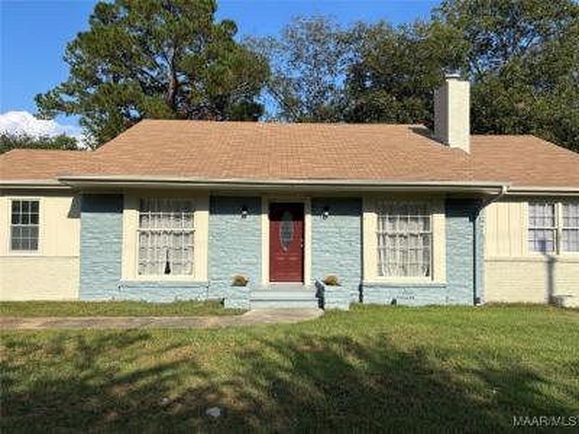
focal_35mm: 26
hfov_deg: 67.3
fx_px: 435
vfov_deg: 53.1
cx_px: 290
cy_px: 217
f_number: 1.6
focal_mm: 5.96
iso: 50
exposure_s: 1/4082
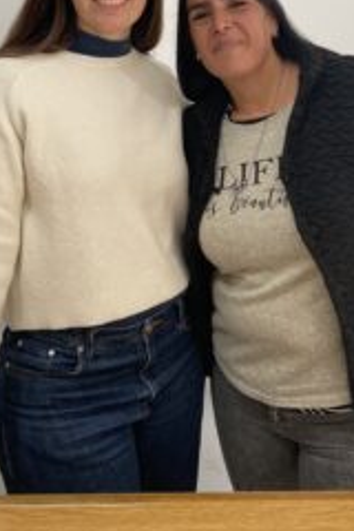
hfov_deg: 29.8
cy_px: 104
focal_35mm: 45
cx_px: 201
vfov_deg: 41.7
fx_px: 664
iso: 125
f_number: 1.8
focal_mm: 4.25
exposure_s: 1/100
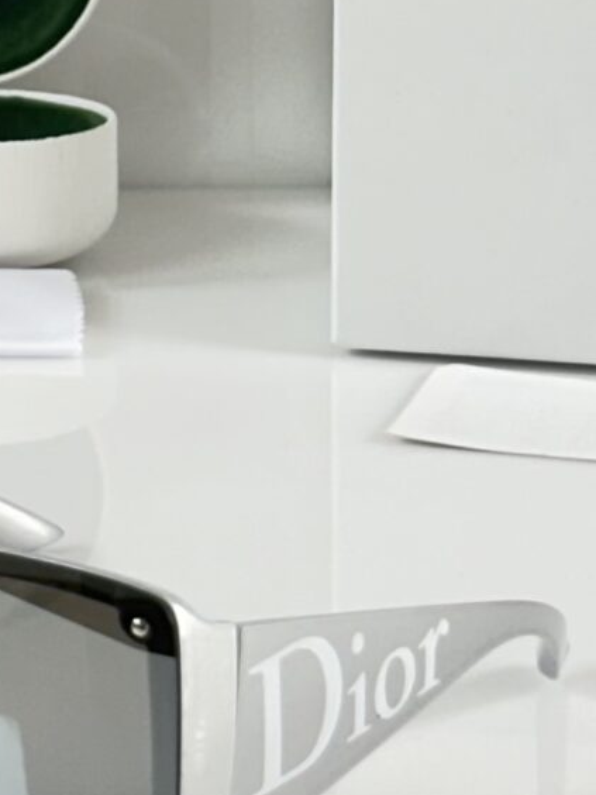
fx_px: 5005
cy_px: -289
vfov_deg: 8.9
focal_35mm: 218
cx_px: -100
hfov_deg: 6.8
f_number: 1.78
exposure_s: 1/100
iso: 50
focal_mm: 6.86
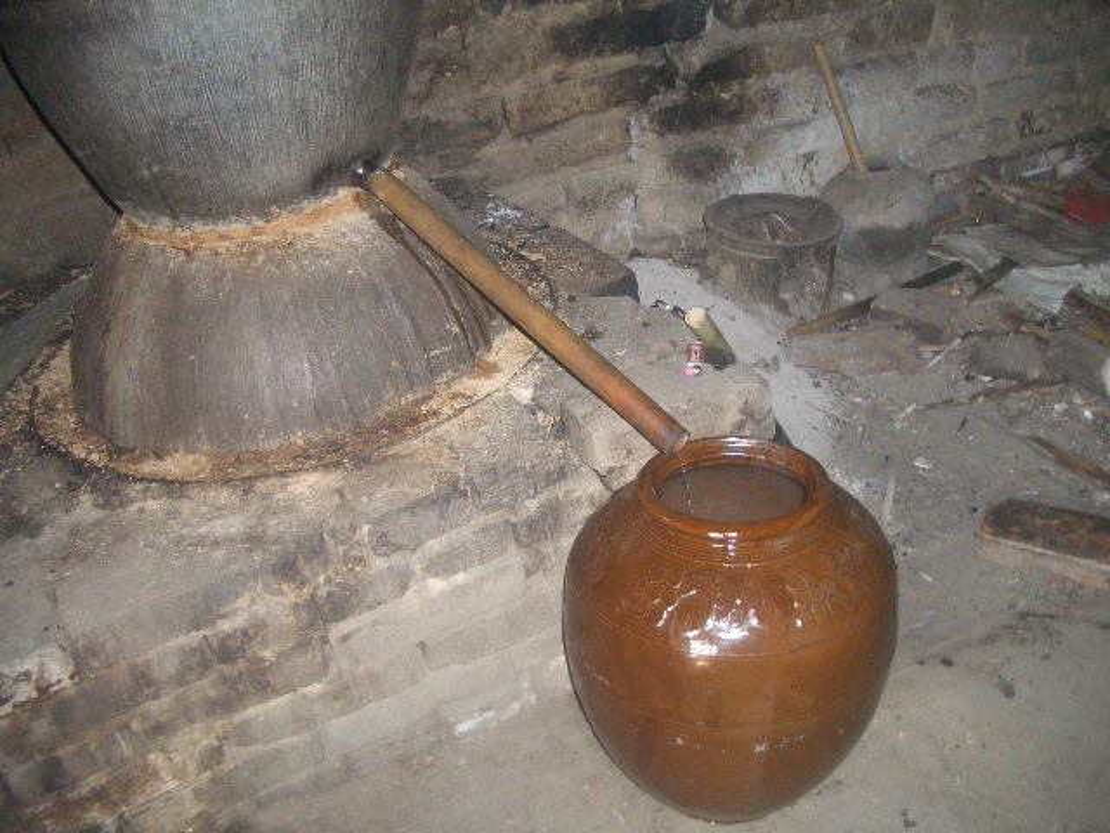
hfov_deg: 52.6
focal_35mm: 35
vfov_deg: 40.7
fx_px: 1122
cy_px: 416
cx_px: 555
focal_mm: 5.8
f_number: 2.6
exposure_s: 1/60
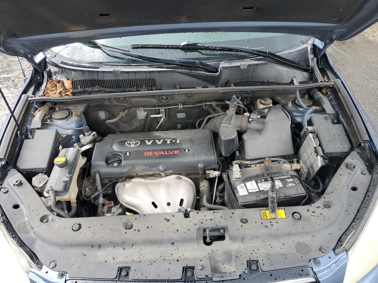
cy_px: 142
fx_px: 284
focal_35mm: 26
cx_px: 189
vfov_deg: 53.1
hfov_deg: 67.3
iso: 50
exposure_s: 1/172
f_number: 1.5
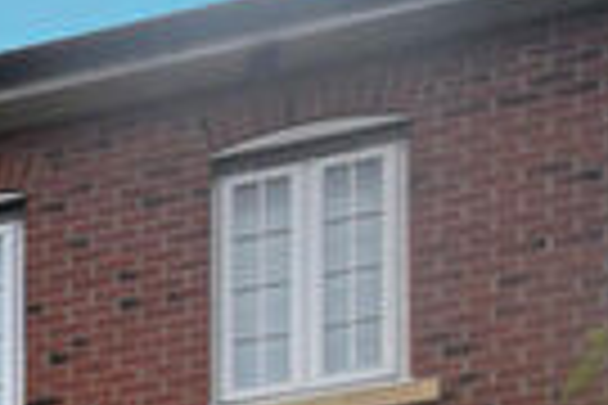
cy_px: 808
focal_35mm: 78
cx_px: -522
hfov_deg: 19.0
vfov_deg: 14.5
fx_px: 1317
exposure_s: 1/200
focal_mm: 10
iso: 100
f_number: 7.1
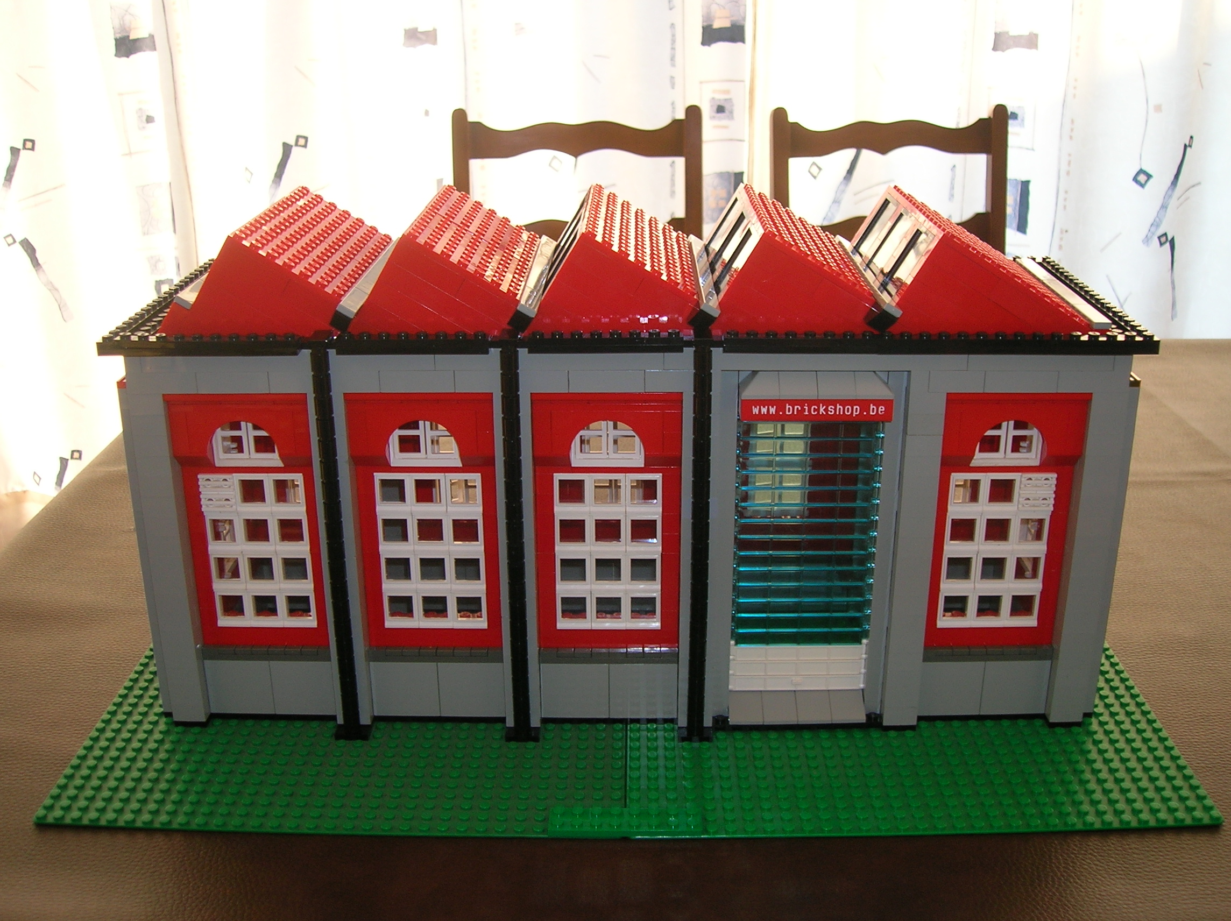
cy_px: 460
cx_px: 616
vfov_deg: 39.6
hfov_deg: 51.4
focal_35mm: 36
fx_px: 1279
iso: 50
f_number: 2.9
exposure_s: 1/30
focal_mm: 6
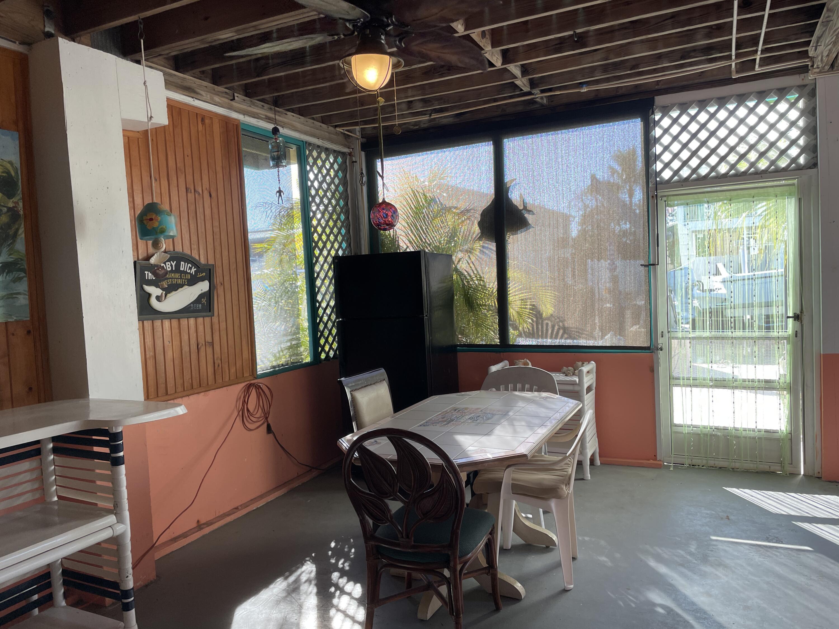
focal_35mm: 26
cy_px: 314
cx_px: 420
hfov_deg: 67.3
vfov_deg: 53.1
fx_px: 630
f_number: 1.6
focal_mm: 4.2
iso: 32
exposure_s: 1/120
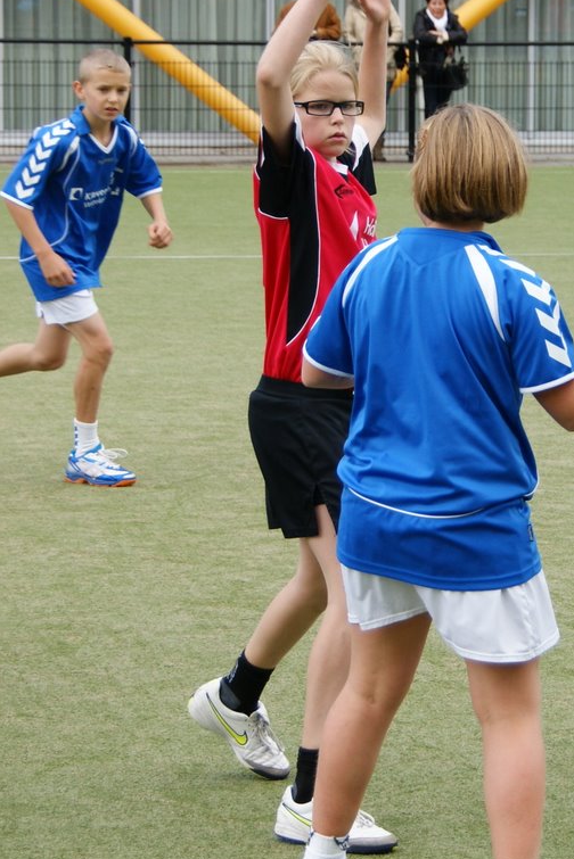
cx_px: 343
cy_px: 382
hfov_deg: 11.5
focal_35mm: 119
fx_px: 2843
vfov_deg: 17.2
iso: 200
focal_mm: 50
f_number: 5
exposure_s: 1/320
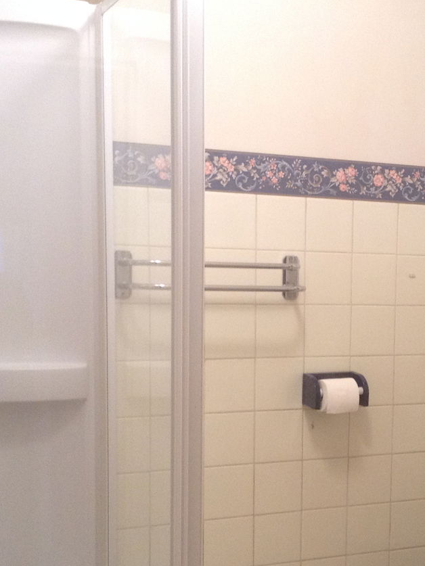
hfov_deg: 23.0
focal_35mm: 63
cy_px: 386
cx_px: 325
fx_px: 1031
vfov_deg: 30.4
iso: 100
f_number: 2.4
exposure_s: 1/24
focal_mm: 3.3
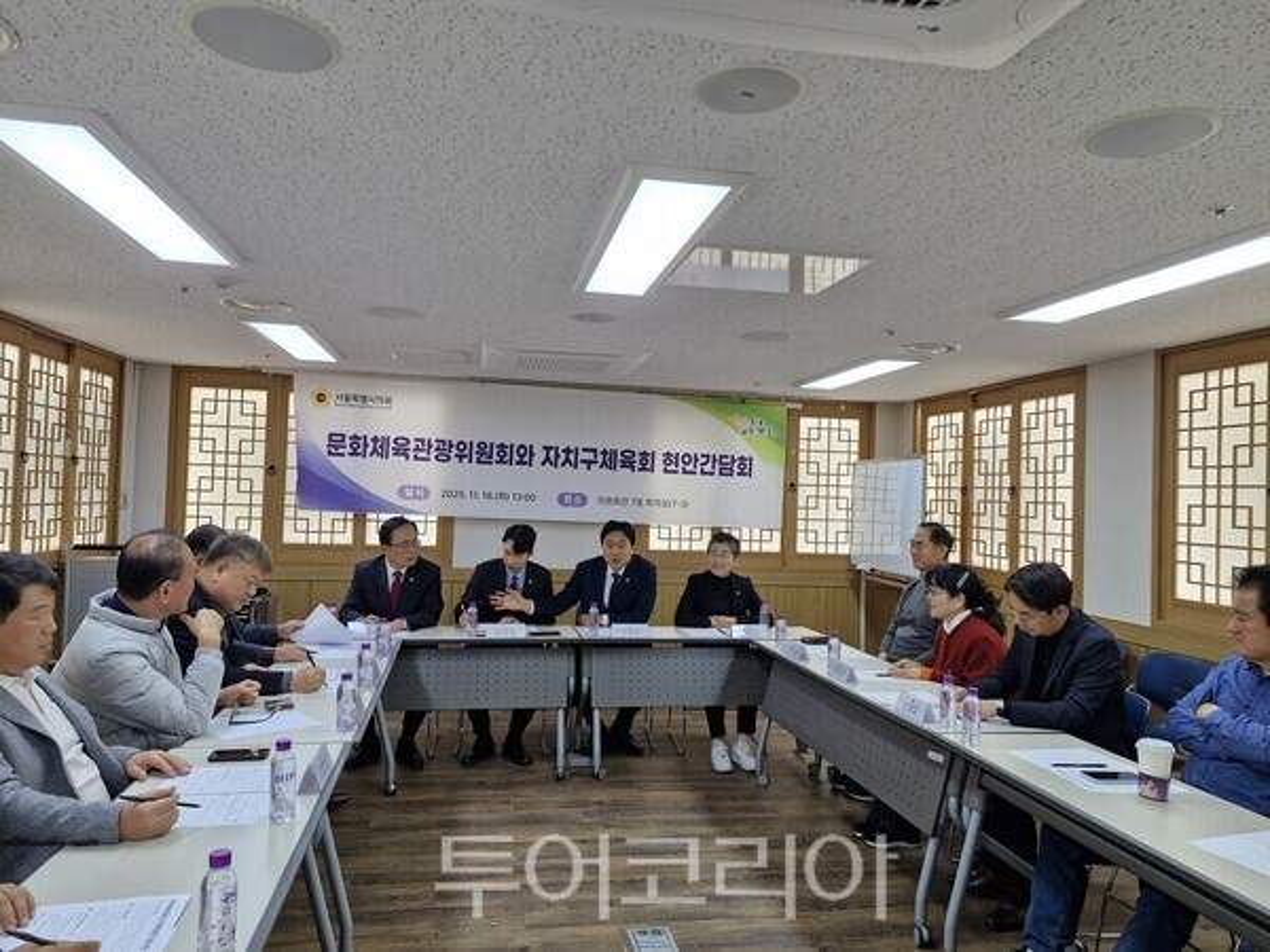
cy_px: 476
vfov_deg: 58.9
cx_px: 635
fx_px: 844
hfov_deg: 73.9
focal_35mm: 23
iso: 100
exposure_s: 1/120
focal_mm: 5.54
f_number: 1.8
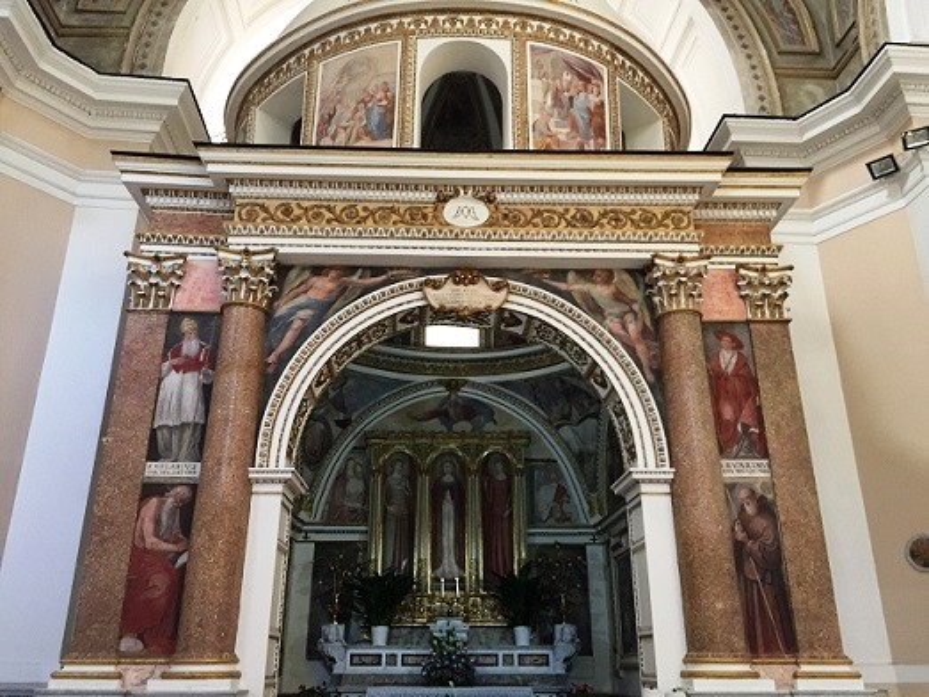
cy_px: 348
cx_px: 464
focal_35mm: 29
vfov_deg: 48.2
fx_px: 778
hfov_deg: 61.7
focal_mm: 4.15
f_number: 2.2
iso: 200
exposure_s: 1/33
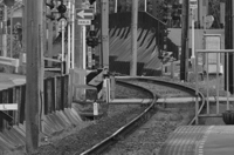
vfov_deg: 2.5
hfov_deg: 3.8
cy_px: 93
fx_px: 3486
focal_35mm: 538
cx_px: 200
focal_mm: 70
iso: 100
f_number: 2.4
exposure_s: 1/1250
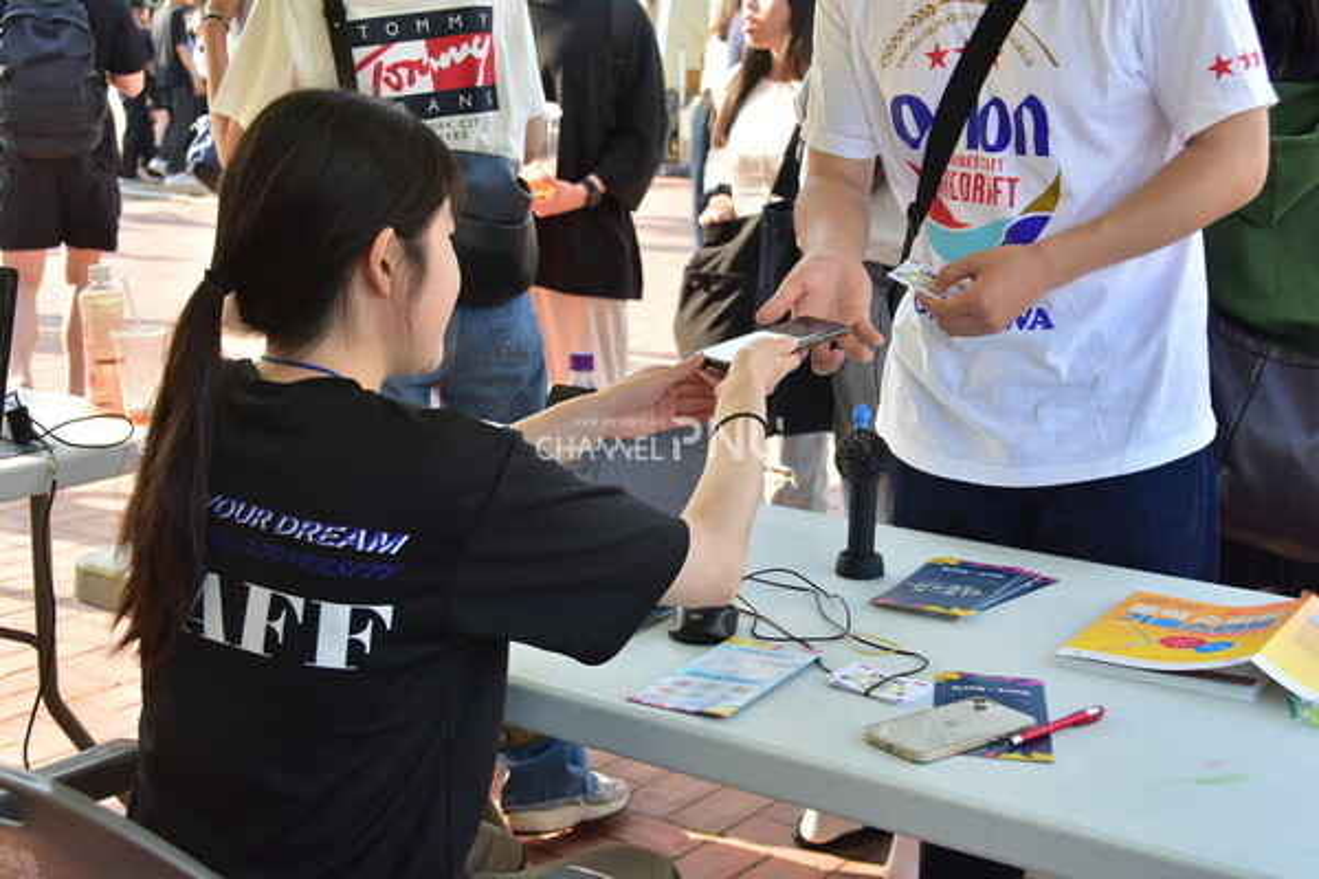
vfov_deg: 26.5
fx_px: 1868
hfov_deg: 38.9
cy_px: 440
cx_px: 660
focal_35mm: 51
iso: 800
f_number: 6.3
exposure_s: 1/640
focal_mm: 34
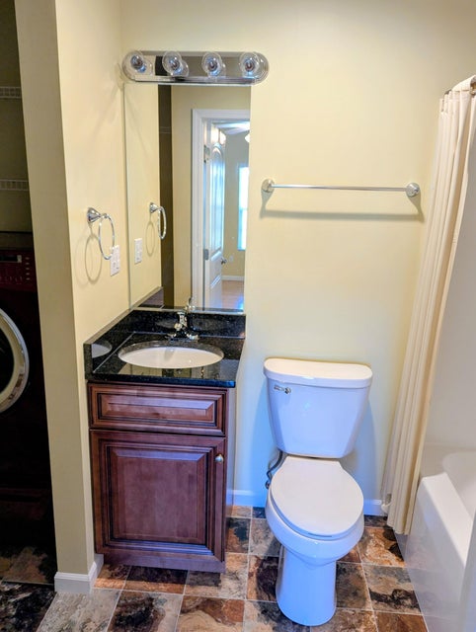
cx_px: 238
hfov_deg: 56.9
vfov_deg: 71.5
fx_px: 439
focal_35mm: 24
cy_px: 316
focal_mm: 6.81
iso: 87
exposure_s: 1/24
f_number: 1.85
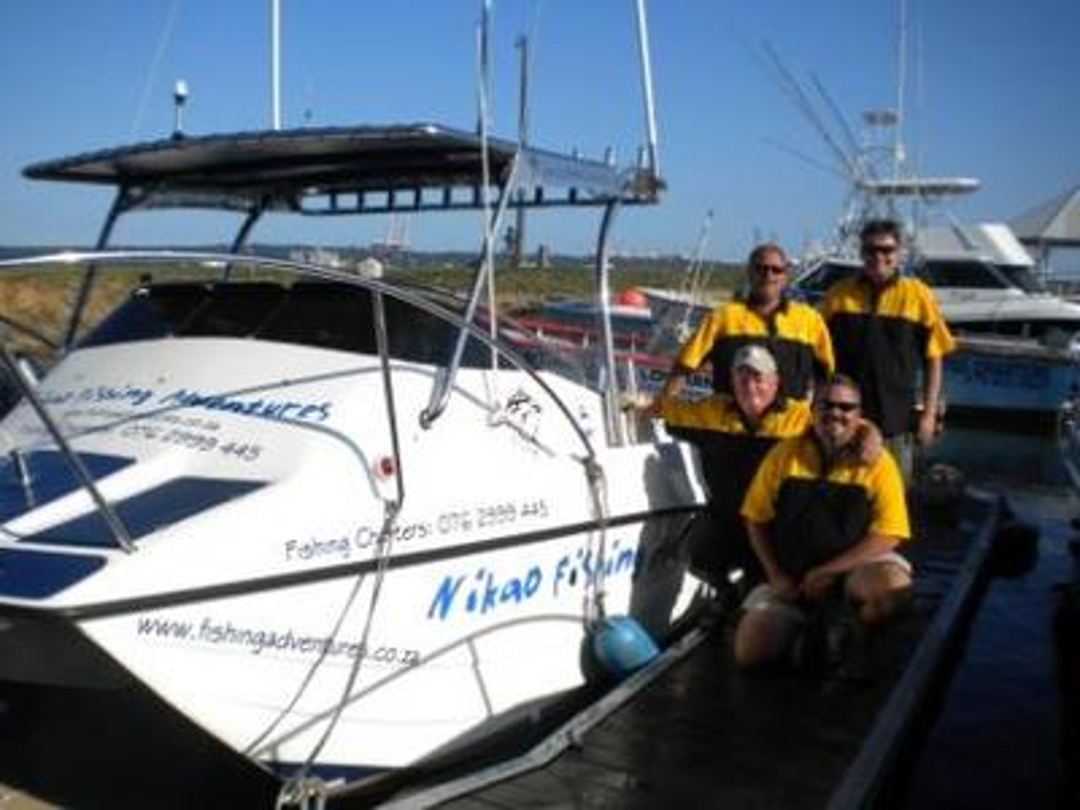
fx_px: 1092
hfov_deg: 52.6
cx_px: 540
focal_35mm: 35
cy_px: 405
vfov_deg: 40.7
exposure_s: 1/1000
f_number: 4.6
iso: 80
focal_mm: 6.3
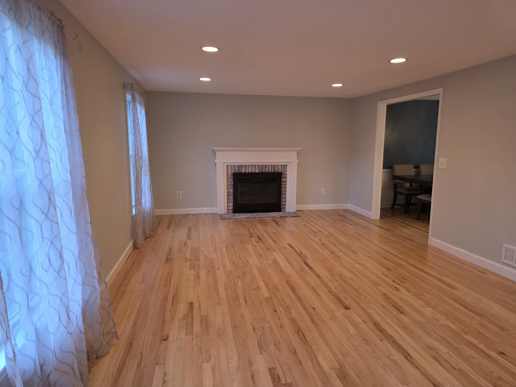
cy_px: 194
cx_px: 258
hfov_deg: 73.9
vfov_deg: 58.9
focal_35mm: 23
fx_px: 343
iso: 400
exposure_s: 1/120
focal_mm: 6.3
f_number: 1.7
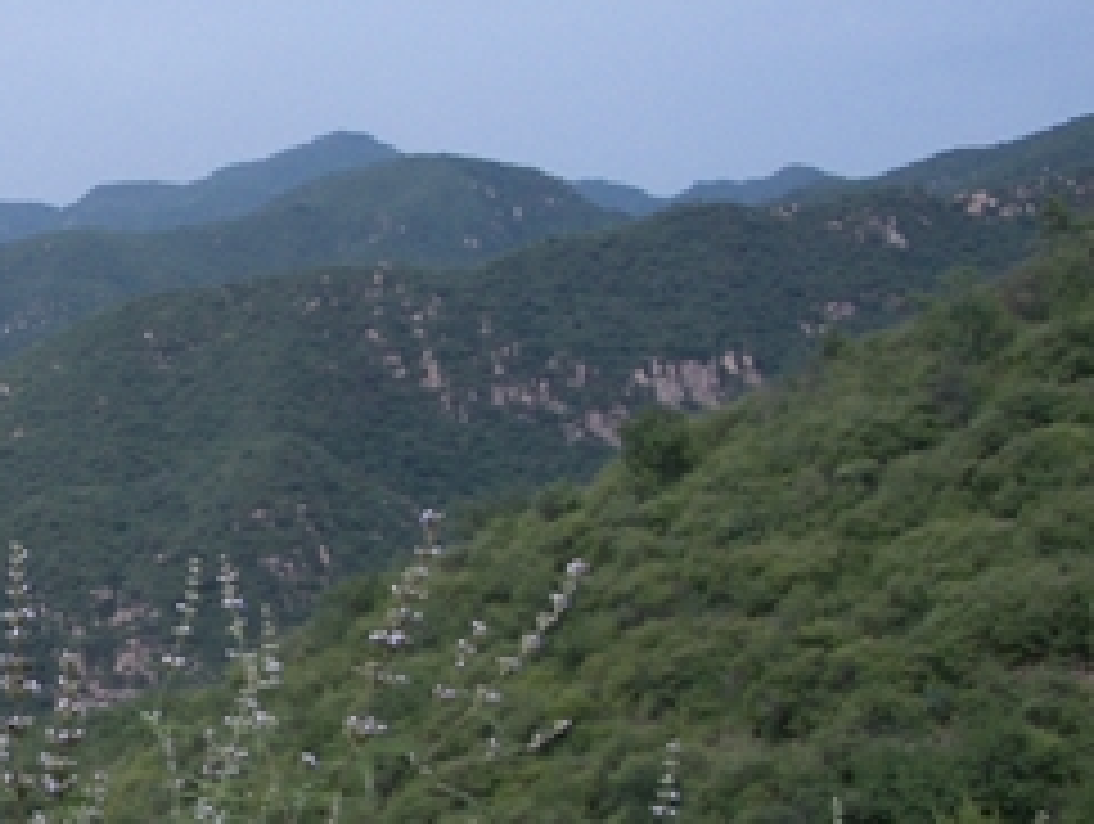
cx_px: -41
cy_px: 482
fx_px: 2912
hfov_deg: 20.5
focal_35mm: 92
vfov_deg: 16.1
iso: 50
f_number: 4.3
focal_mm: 5.8
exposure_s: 1/800
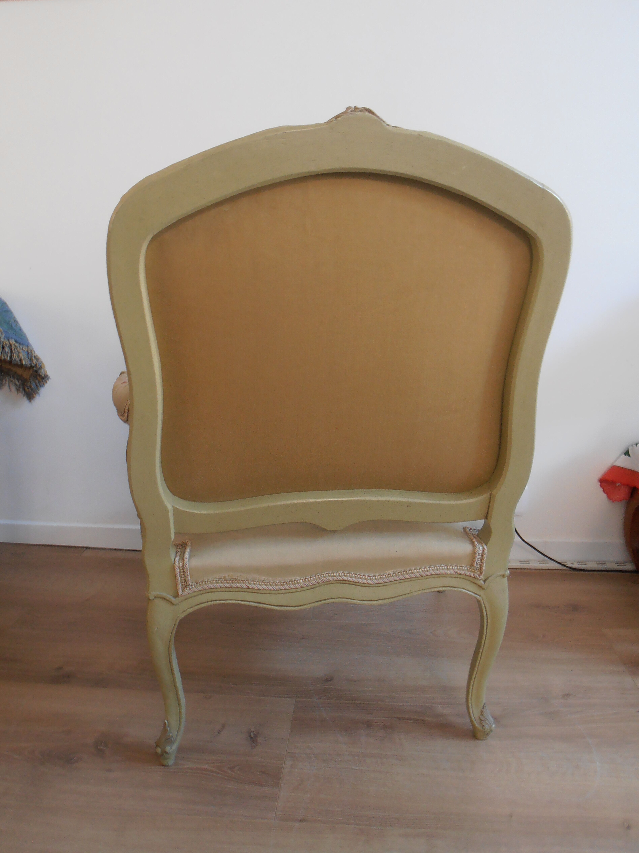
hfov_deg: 46.8
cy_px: 426
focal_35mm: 30
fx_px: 738
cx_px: 320
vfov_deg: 60.0
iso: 125
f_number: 3.5
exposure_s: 1/4
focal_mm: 5.25
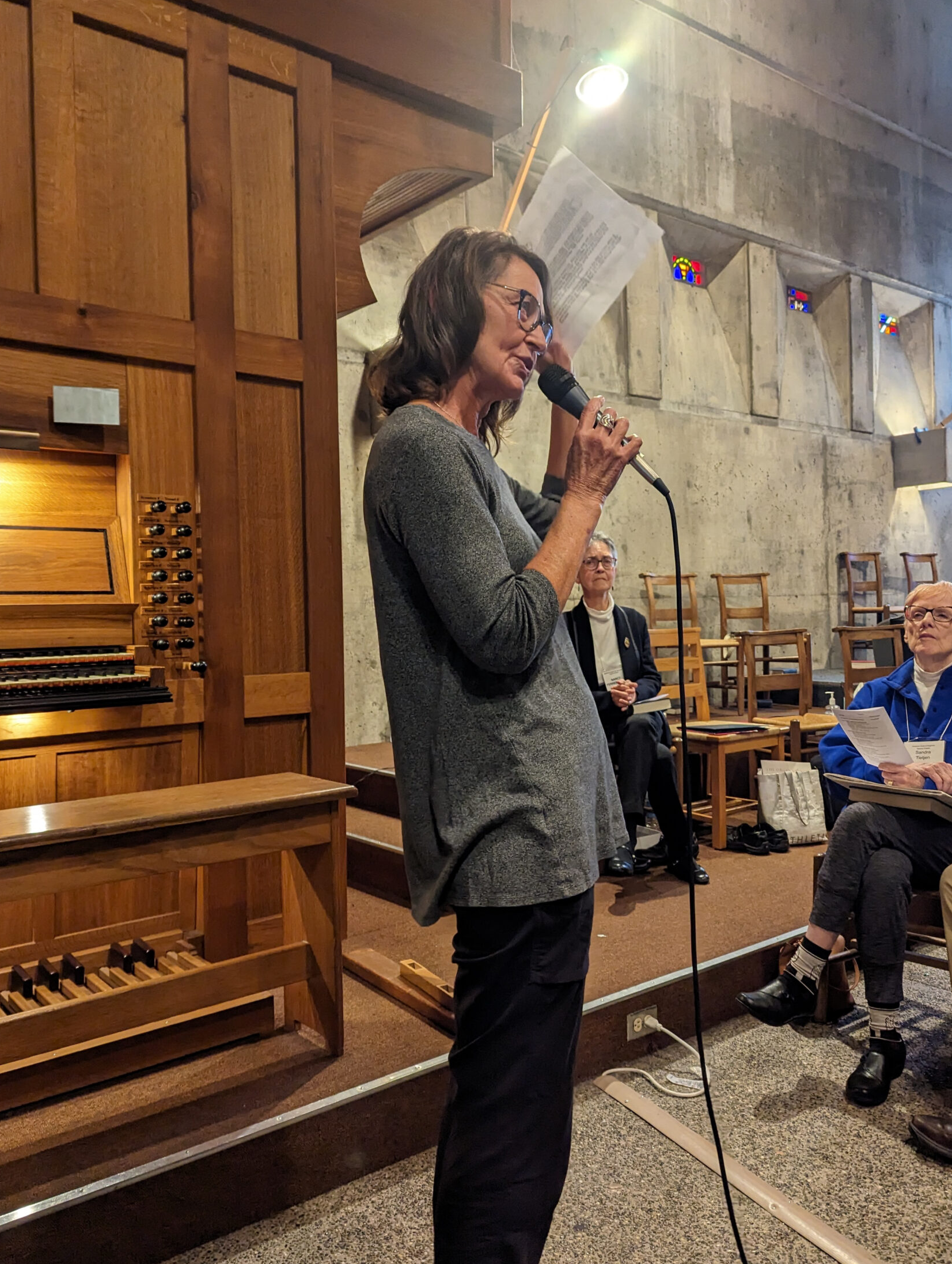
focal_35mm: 28
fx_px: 1024
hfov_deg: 49.9
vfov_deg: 63.4
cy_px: 616
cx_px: 478
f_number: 1.85
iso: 664
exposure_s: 1/120
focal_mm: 6.81
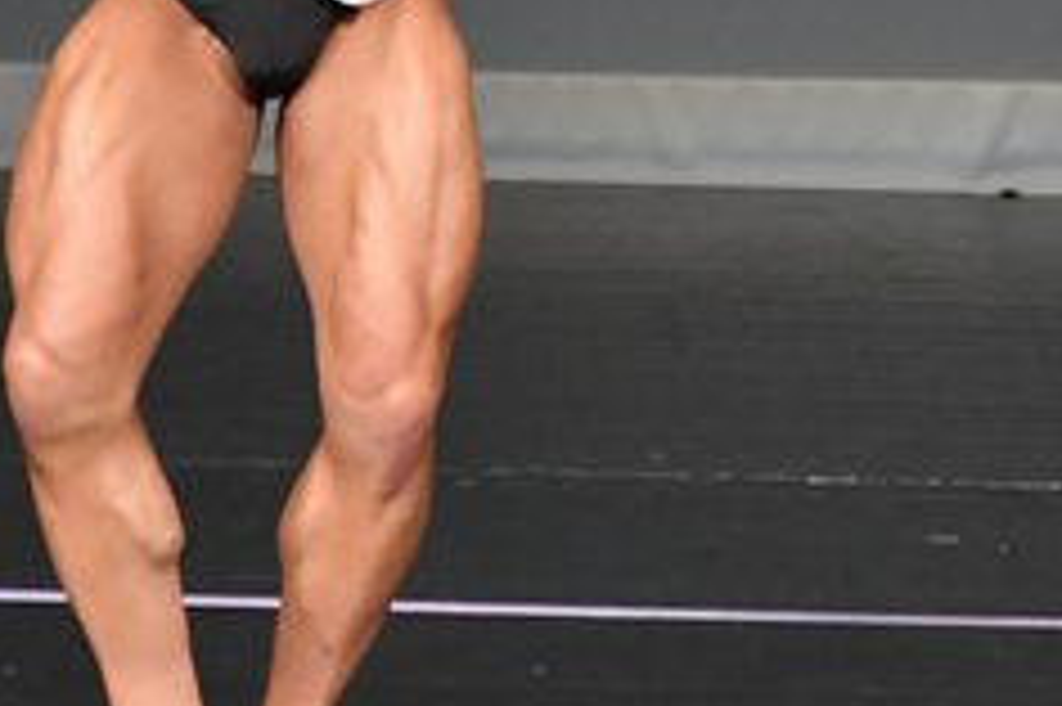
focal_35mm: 1036
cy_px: -40
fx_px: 30540
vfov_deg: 1.3
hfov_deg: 2.0
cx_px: 1298
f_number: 5.6
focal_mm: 210
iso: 5000
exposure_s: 1/400
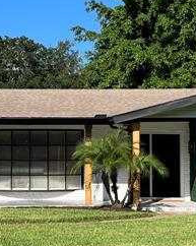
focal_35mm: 84
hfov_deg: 18.1
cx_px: 44
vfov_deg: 22.8
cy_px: 130
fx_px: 610
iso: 50
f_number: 1.5
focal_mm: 5.7
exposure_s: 1/3571
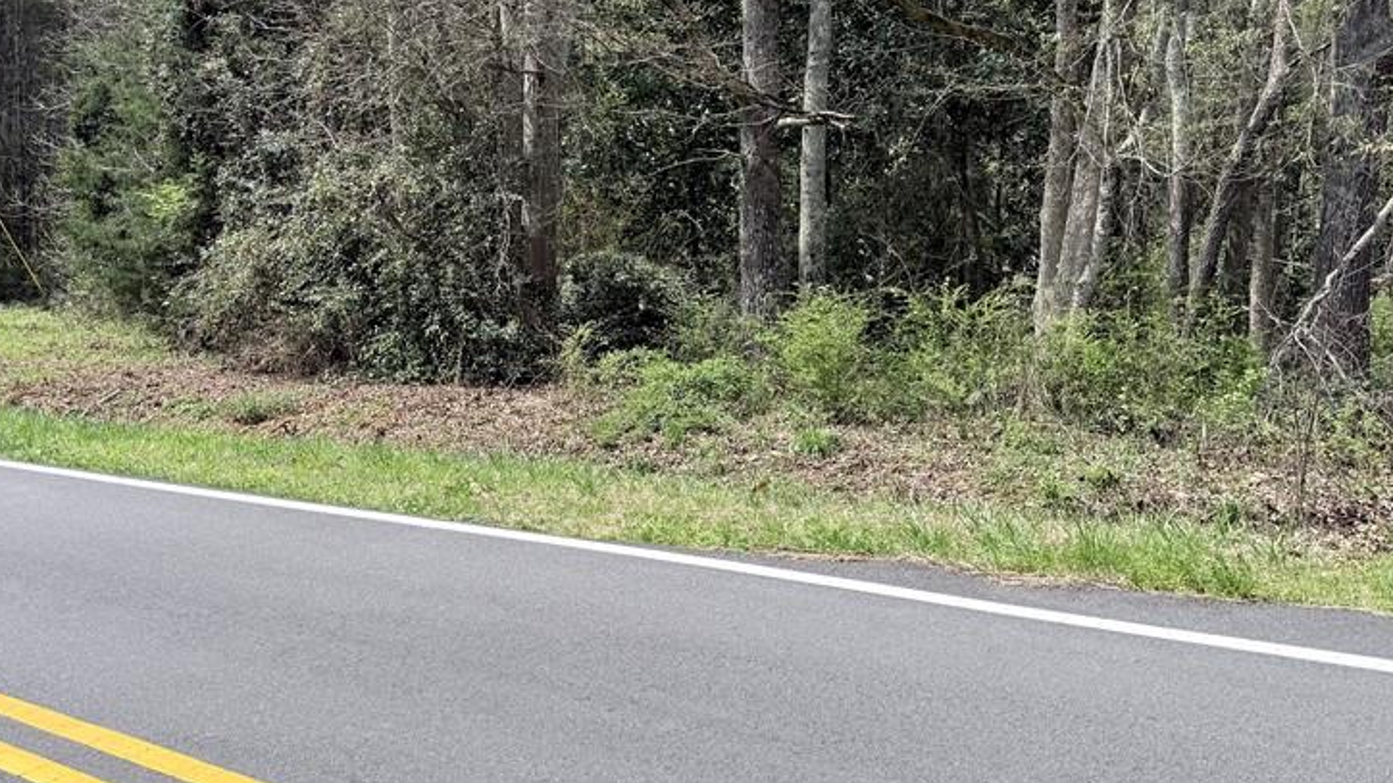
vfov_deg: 31.7
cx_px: 685
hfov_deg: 54.0
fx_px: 1366
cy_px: 267
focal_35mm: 37
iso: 80
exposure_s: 1/2703
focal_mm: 6.76
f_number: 1.78
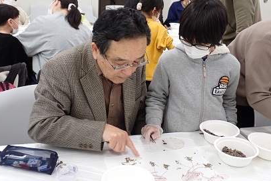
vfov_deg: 30.5
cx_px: 136
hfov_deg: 44.5
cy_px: 84
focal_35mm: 44
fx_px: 331
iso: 250
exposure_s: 1/40
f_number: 2.8
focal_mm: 7.31
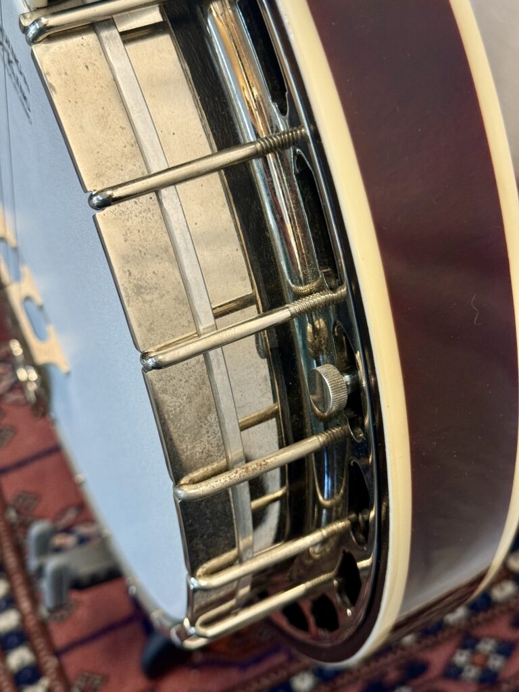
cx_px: 260
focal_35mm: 48
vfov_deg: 39.7
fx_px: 960
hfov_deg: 30.3
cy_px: 346
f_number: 1.78
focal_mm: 6.76
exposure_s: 1/60
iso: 100
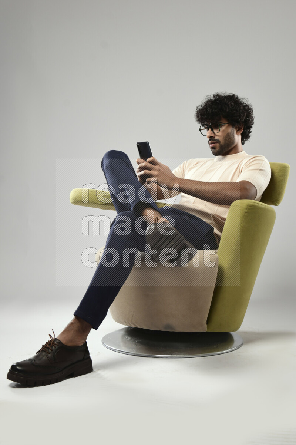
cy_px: 222
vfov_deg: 48.5
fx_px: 493
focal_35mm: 40
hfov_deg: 33.4
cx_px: 148
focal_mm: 40
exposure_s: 1/125
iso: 400
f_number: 5.6
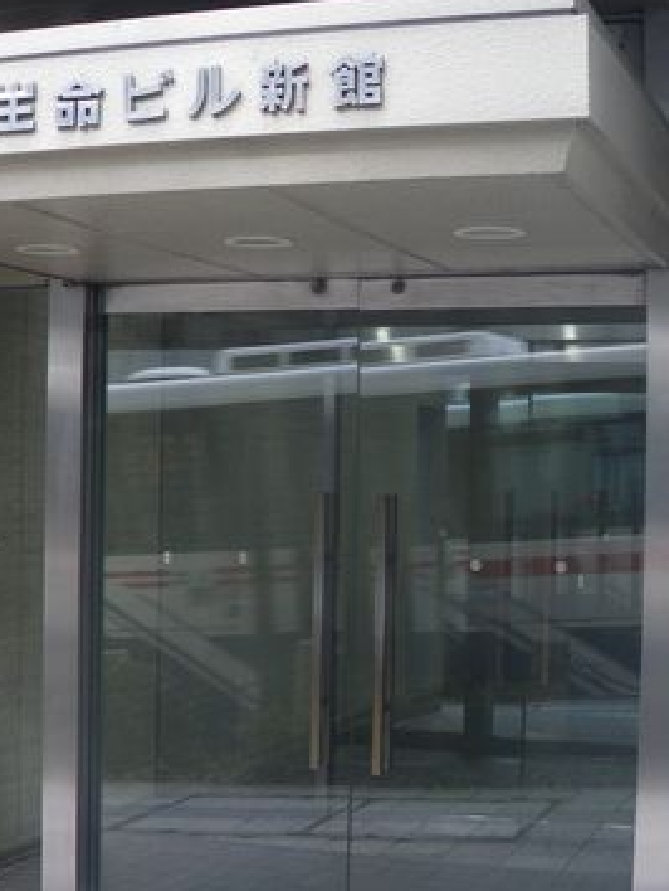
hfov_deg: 22.5
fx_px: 1673
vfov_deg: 29.8
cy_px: 493
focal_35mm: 65
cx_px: 189
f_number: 3.5
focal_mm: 6.3
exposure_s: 1/50
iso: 80
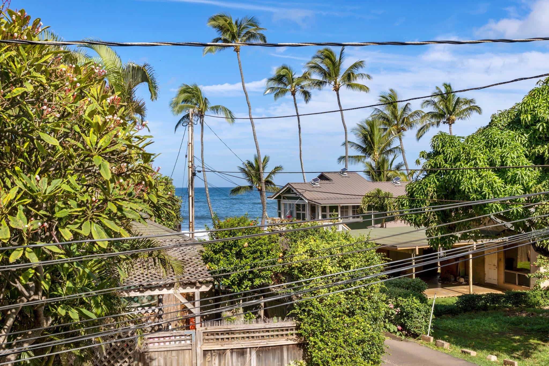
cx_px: 274
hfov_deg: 46.4
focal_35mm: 42
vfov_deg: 31.9
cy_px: 183
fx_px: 640
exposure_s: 1/320
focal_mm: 28
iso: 100
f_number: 8
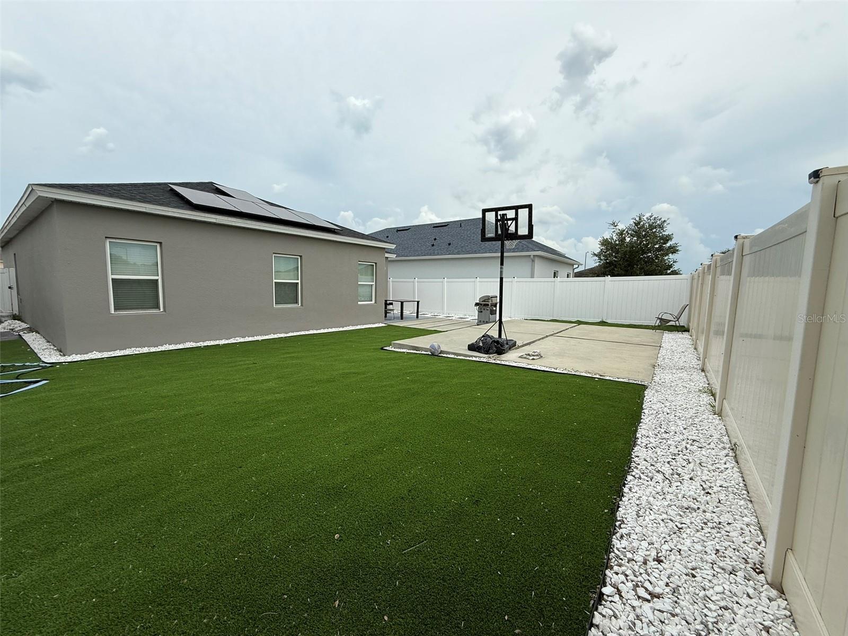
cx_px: 424
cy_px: 318
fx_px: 343
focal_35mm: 14
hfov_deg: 102.1
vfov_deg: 85.7
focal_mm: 2.22
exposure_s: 1/672
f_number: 2.2
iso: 50
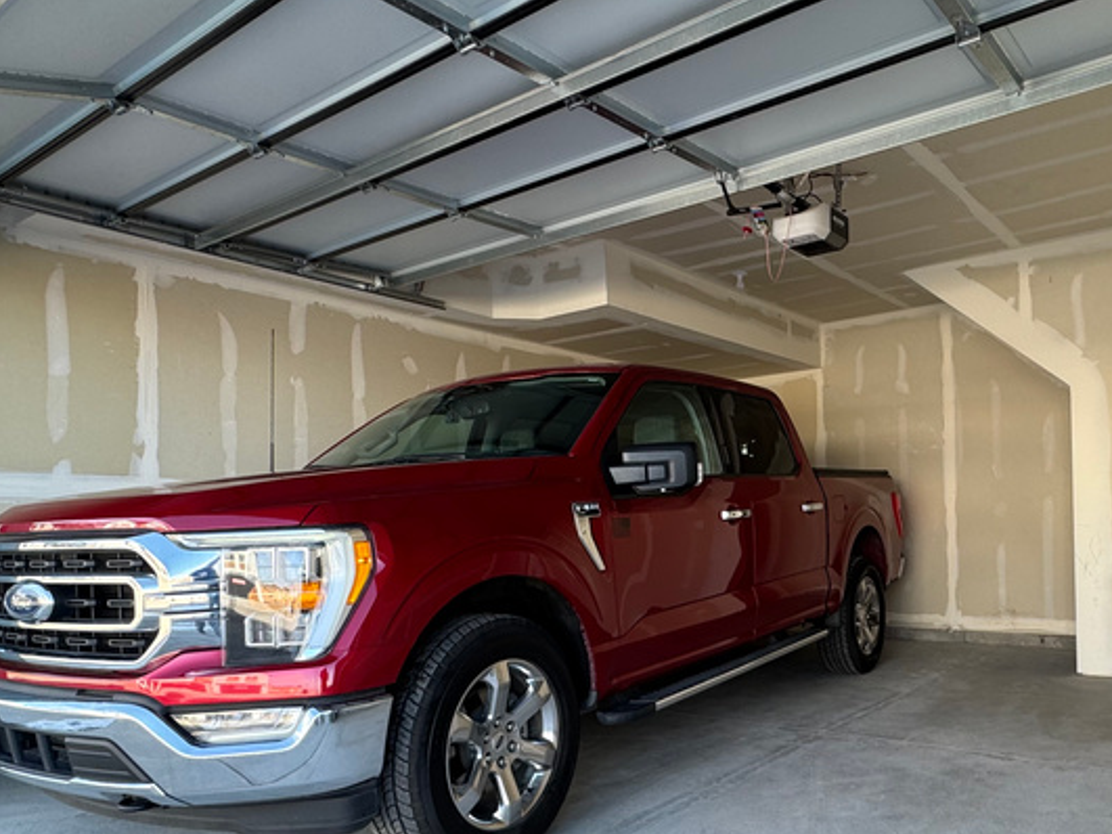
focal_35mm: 27
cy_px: 534
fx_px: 867
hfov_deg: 64.4
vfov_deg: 50.7
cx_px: 697
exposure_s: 1/99
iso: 50
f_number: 2.2
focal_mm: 2.22
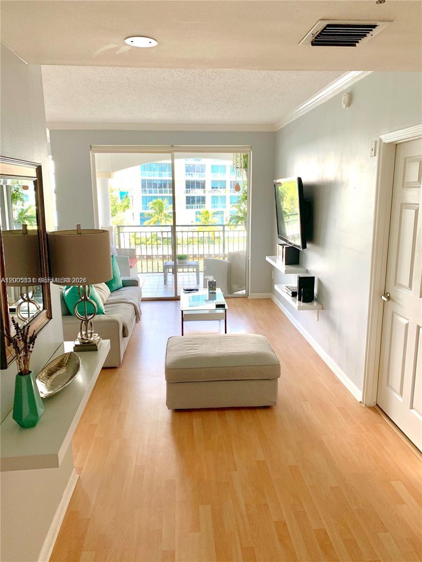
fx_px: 423
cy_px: 281
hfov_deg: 53.1
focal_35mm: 26
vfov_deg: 67.3
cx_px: 211
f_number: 1.8
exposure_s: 1/121
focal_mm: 4.25
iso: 50
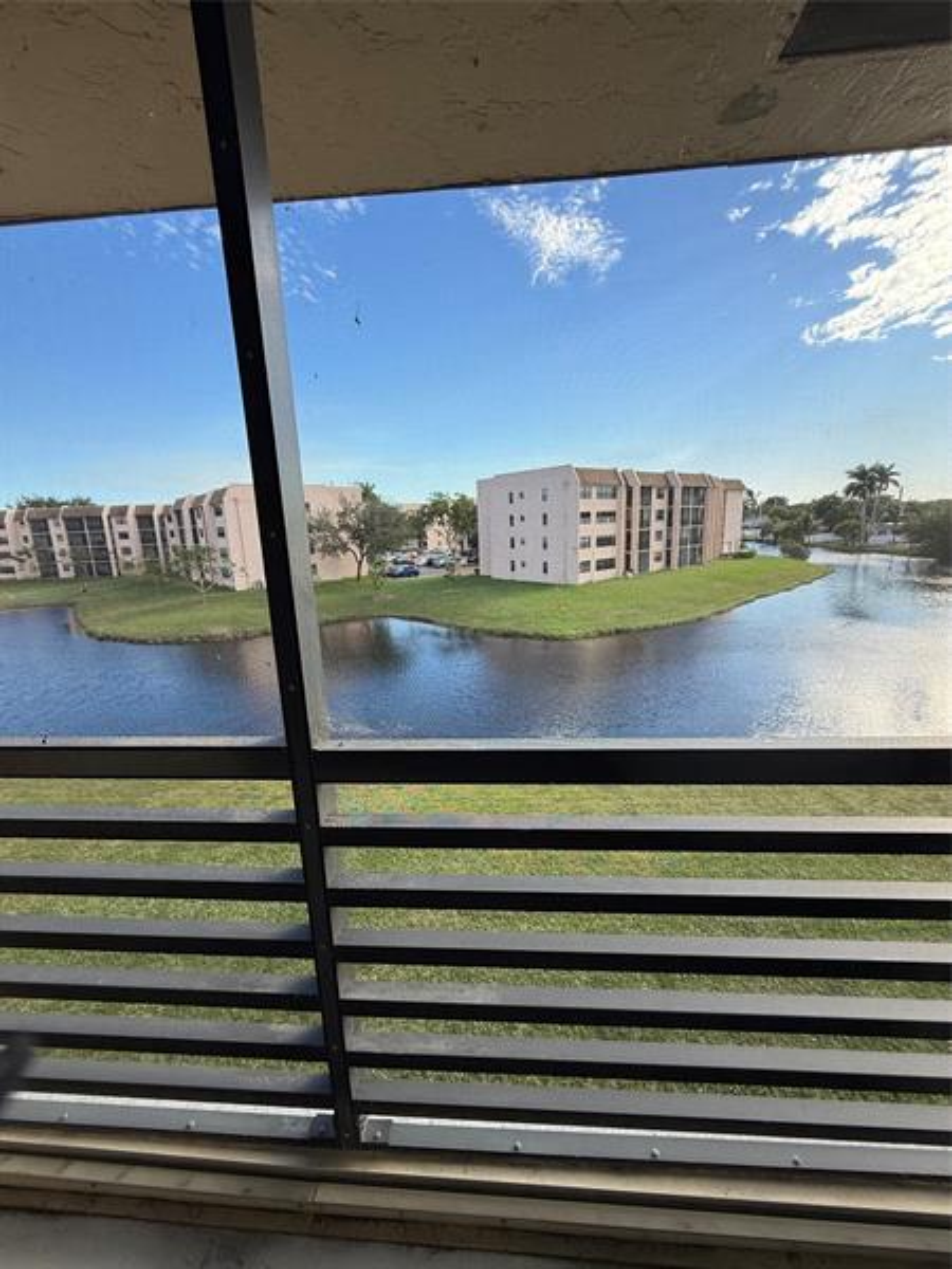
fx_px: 513
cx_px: 476
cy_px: 634
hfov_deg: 85.7
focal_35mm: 14
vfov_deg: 102.1
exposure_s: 1/590
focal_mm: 2.22
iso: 50
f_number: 2.2
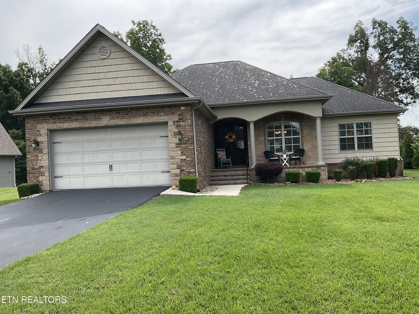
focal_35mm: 29
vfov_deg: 48.2
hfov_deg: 61.7
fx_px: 351
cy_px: 157
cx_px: 210
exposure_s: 1/962
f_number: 1.8
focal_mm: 3
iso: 16
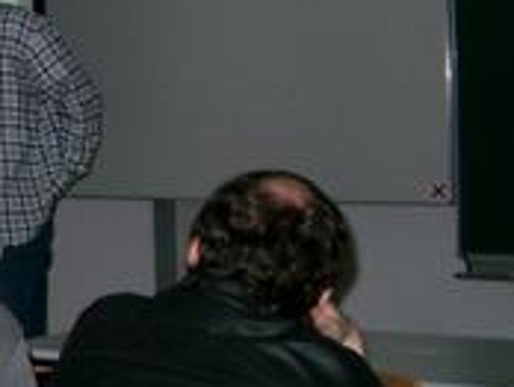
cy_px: 83
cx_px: -272
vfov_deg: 10.9
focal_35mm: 136
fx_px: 2022
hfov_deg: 13.6
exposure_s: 1/60
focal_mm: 7.6
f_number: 2.6
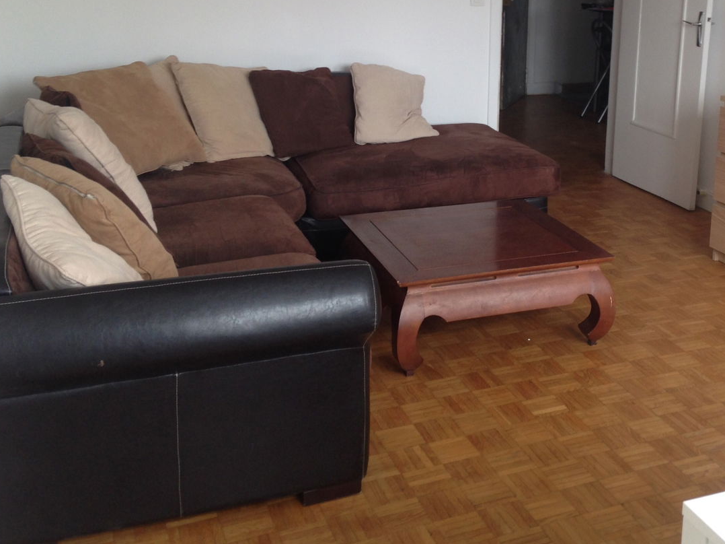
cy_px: 147
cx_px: 518
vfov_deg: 29.3
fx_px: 1026
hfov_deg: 38.2
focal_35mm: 49
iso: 50
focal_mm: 4.12
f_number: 2.4
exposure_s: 1/25
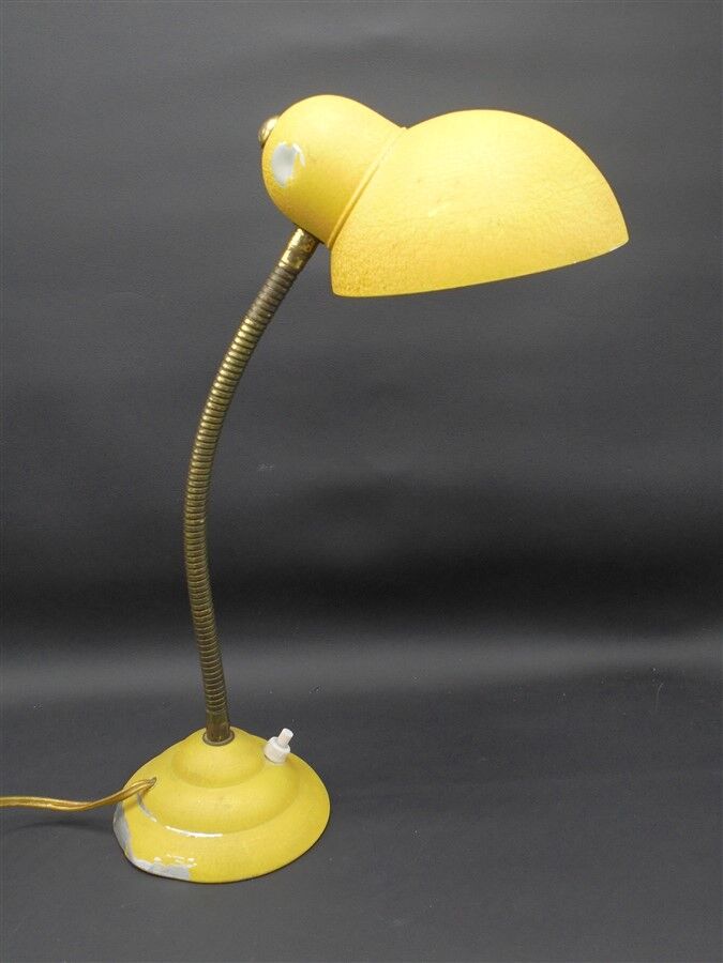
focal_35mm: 38
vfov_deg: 49.0
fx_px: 1058
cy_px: 482
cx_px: 362
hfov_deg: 37.7
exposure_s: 1/30
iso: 250
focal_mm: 6.9
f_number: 4.2
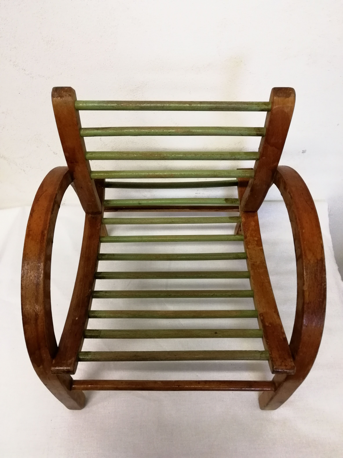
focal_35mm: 24
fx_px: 317
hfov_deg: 56.8
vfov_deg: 71.6
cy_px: 229
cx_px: 172
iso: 125
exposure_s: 1/50
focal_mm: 2.38
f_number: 2.2
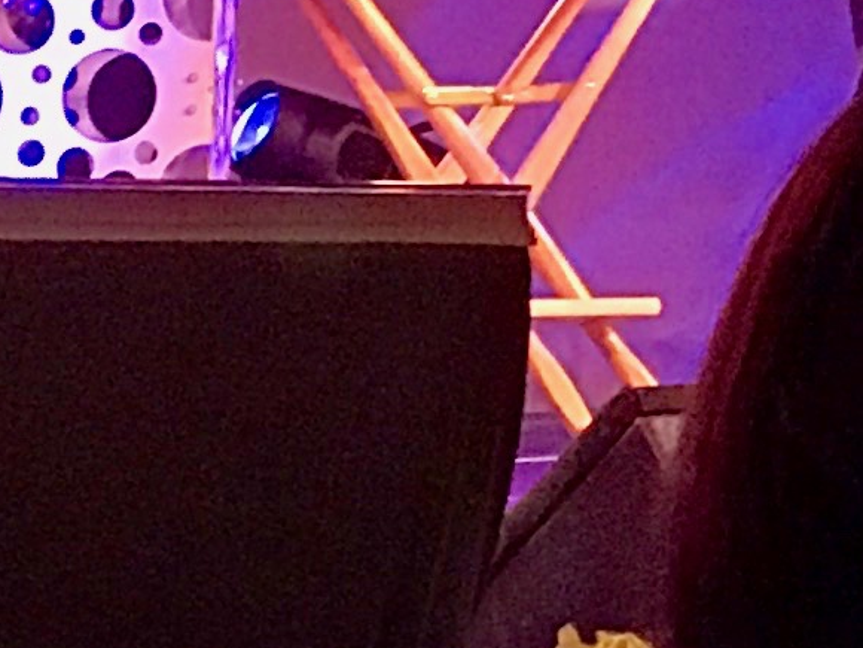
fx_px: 9873
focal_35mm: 396
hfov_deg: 4.8
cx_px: 2541
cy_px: -1320
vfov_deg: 3.7
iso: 400
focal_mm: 6.6
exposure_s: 1/60
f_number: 2.8
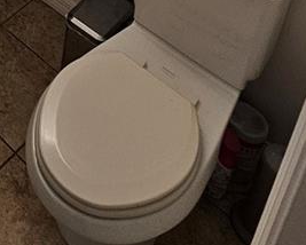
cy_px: -269
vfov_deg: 17.4
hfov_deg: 24.6
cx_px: -165
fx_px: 517
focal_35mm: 57
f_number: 2.2
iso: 64
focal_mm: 2.2
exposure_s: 1/60
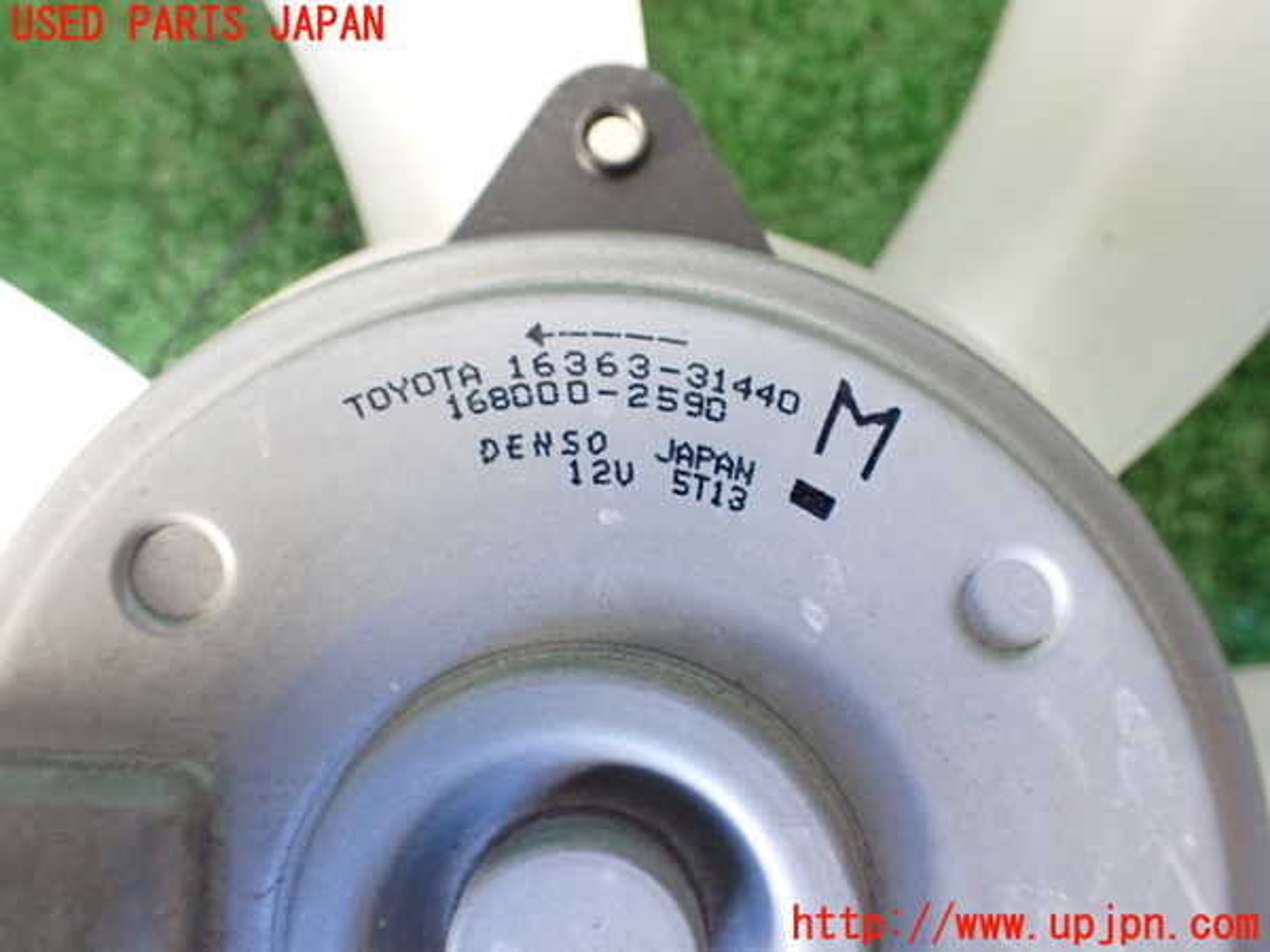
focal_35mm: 30
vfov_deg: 46.8
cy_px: 476
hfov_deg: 60.0
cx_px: 635
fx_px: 1101
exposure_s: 1/80
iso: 800
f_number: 2.3
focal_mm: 5.4
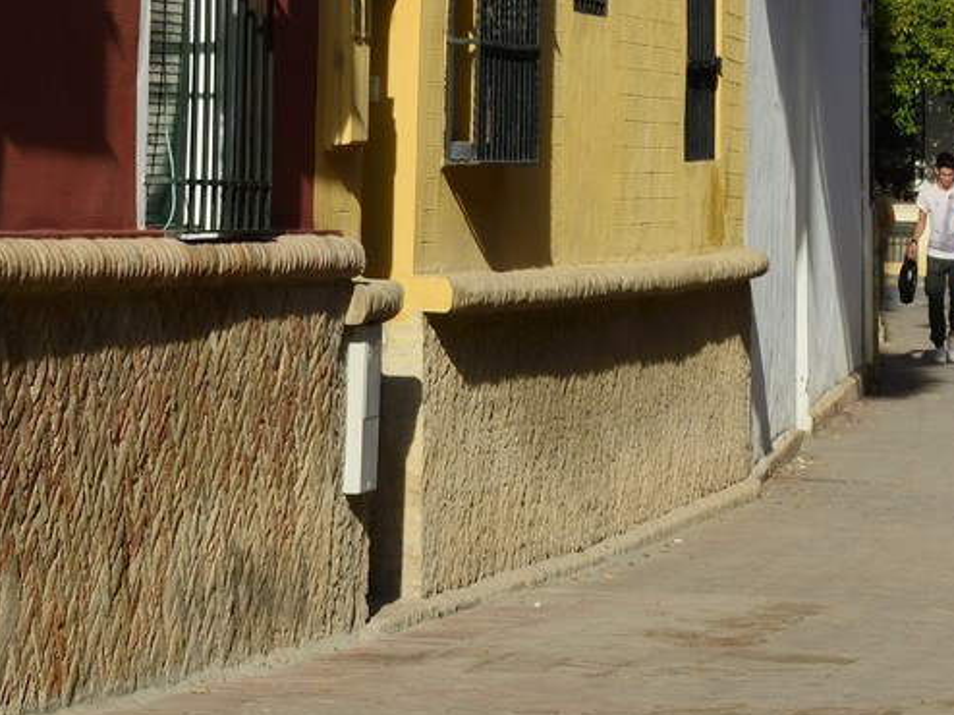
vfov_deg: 6.6
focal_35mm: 218
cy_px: -698
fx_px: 6005
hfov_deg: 9.1
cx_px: 497
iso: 200
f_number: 14
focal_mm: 70
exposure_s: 1/200
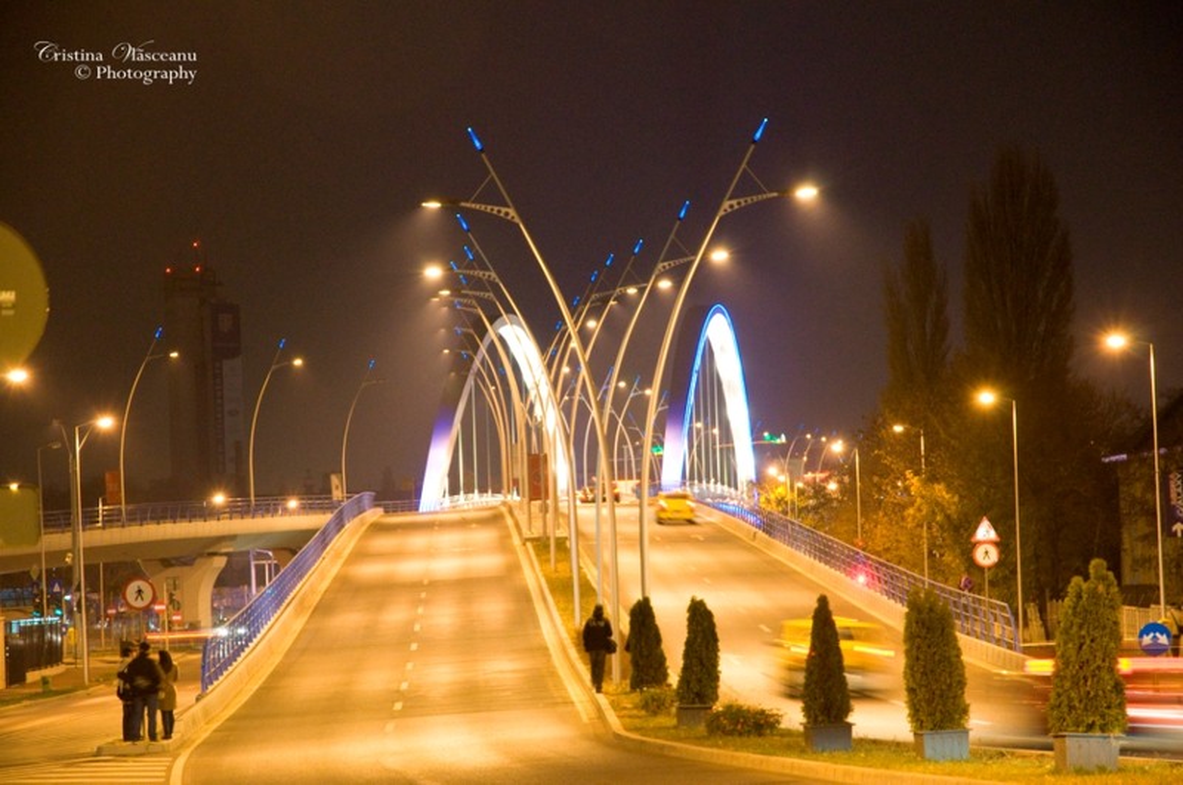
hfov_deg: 16.1
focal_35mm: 128
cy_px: 392
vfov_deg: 10.7
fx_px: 4184
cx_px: 592
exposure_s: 1/3
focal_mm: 85
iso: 2000
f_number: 7.1
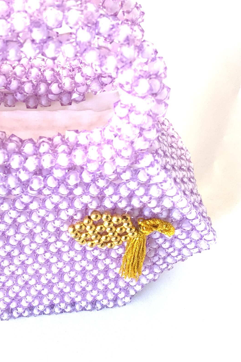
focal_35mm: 49
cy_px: 166
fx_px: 492
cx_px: 72
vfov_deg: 40.3
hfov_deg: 27.3
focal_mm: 3
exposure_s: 1/122
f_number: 1.8
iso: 40
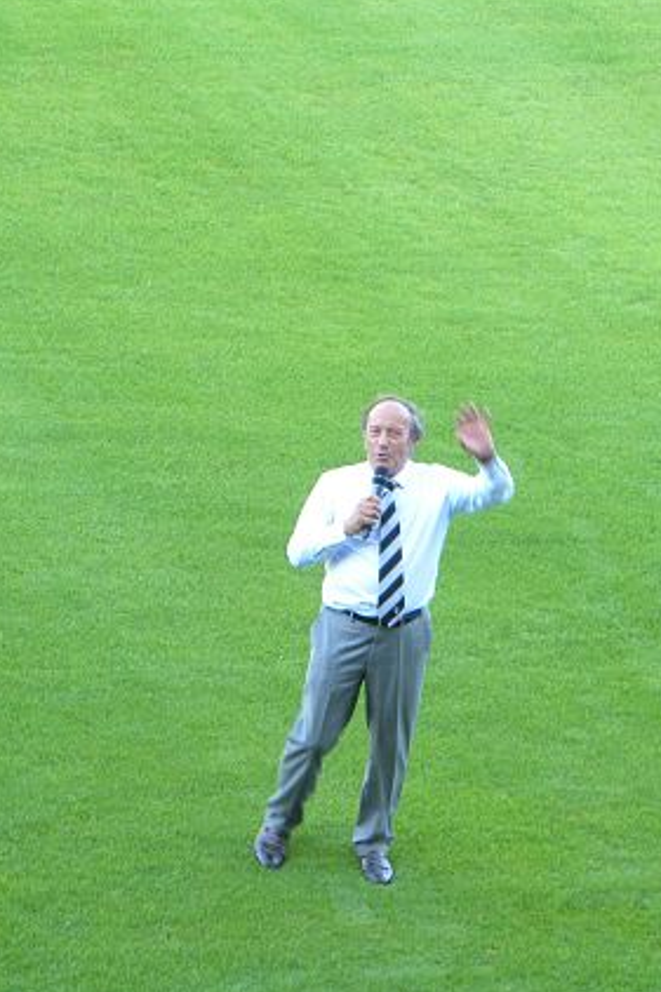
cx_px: 501
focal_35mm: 272
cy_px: 498
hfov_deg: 5.0
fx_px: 7497
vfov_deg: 7.6
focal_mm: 32.7
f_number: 4.5
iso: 64
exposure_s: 1/26
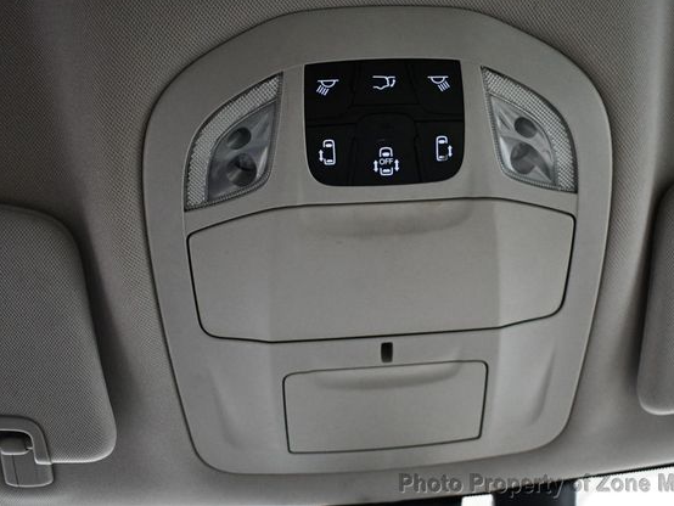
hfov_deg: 46.6
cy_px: 247
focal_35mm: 40
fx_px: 779
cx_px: 384
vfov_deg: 36.0
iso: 3200
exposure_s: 1/60
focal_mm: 18
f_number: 3.5
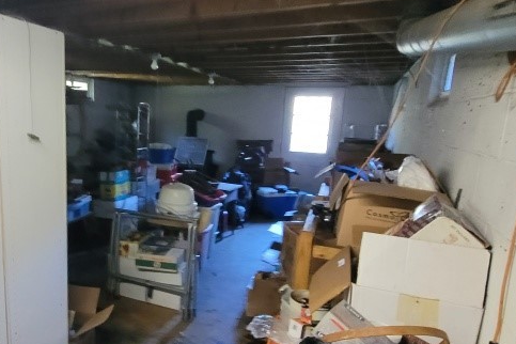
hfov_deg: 63.3
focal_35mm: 28
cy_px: 196
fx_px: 401
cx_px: 160
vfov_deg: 46.3
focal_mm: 1.74
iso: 400
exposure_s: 1/30
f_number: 2.2
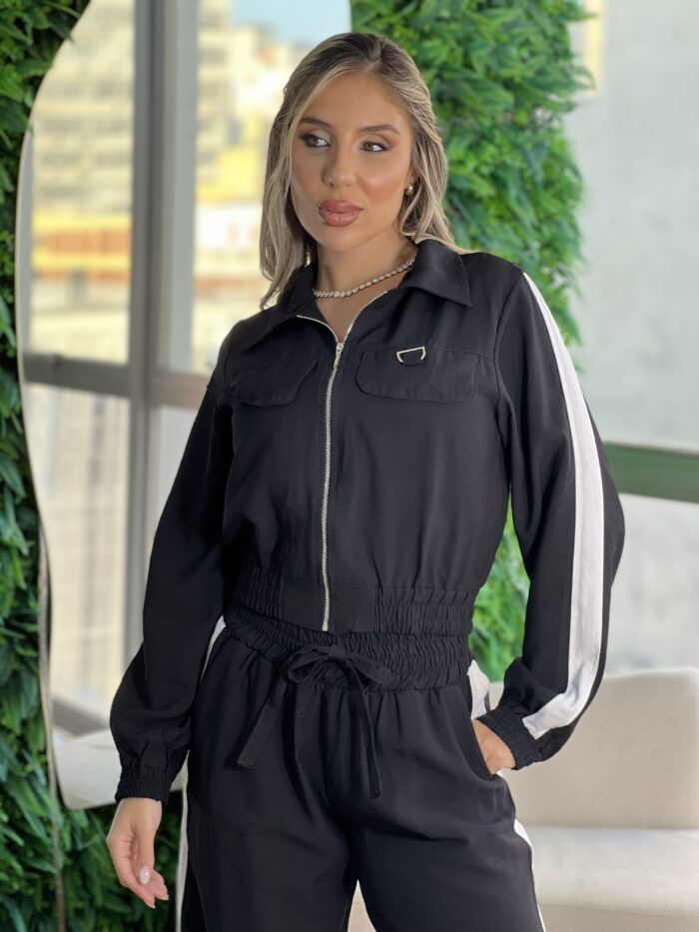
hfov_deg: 19.1
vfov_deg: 25.3
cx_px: 350
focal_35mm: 77
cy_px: 466
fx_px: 2073
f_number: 2.8
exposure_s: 1/120
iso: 200
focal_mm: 9
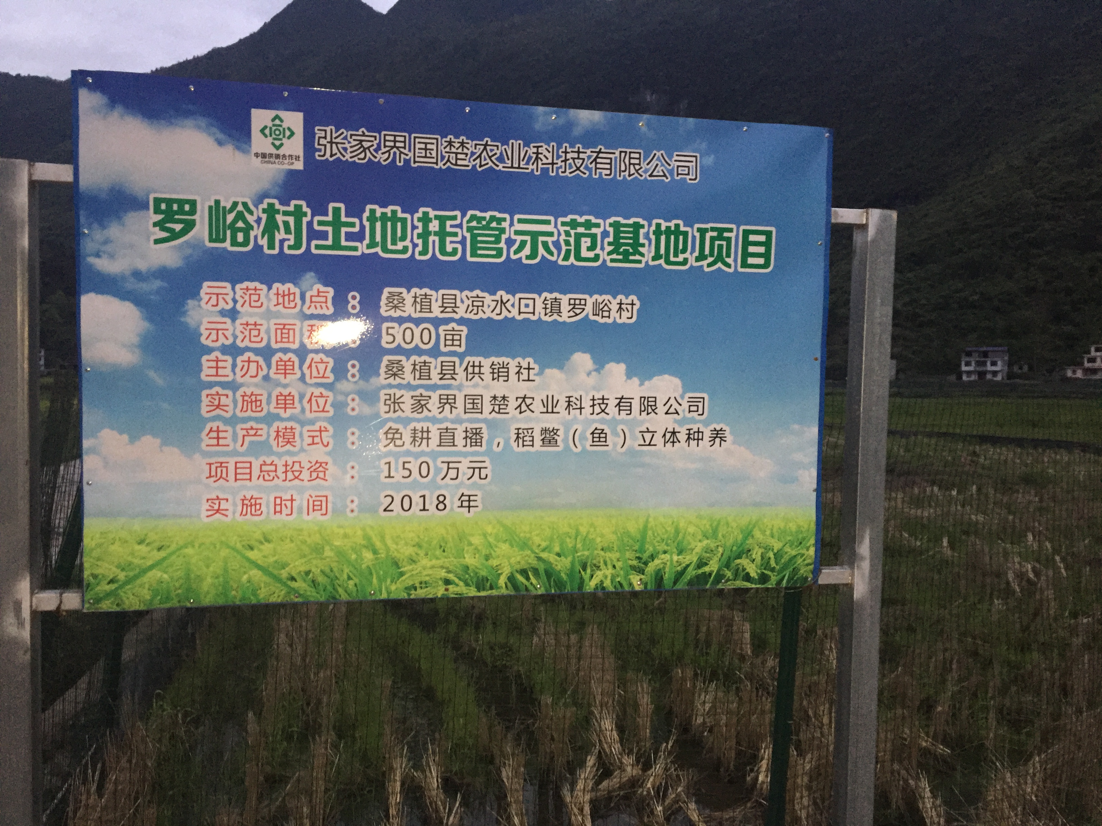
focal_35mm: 29
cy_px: 413
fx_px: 923
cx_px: 551
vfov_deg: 48.2
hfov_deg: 61.7
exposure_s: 1/17
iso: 200
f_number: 2.2
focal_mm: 4.15
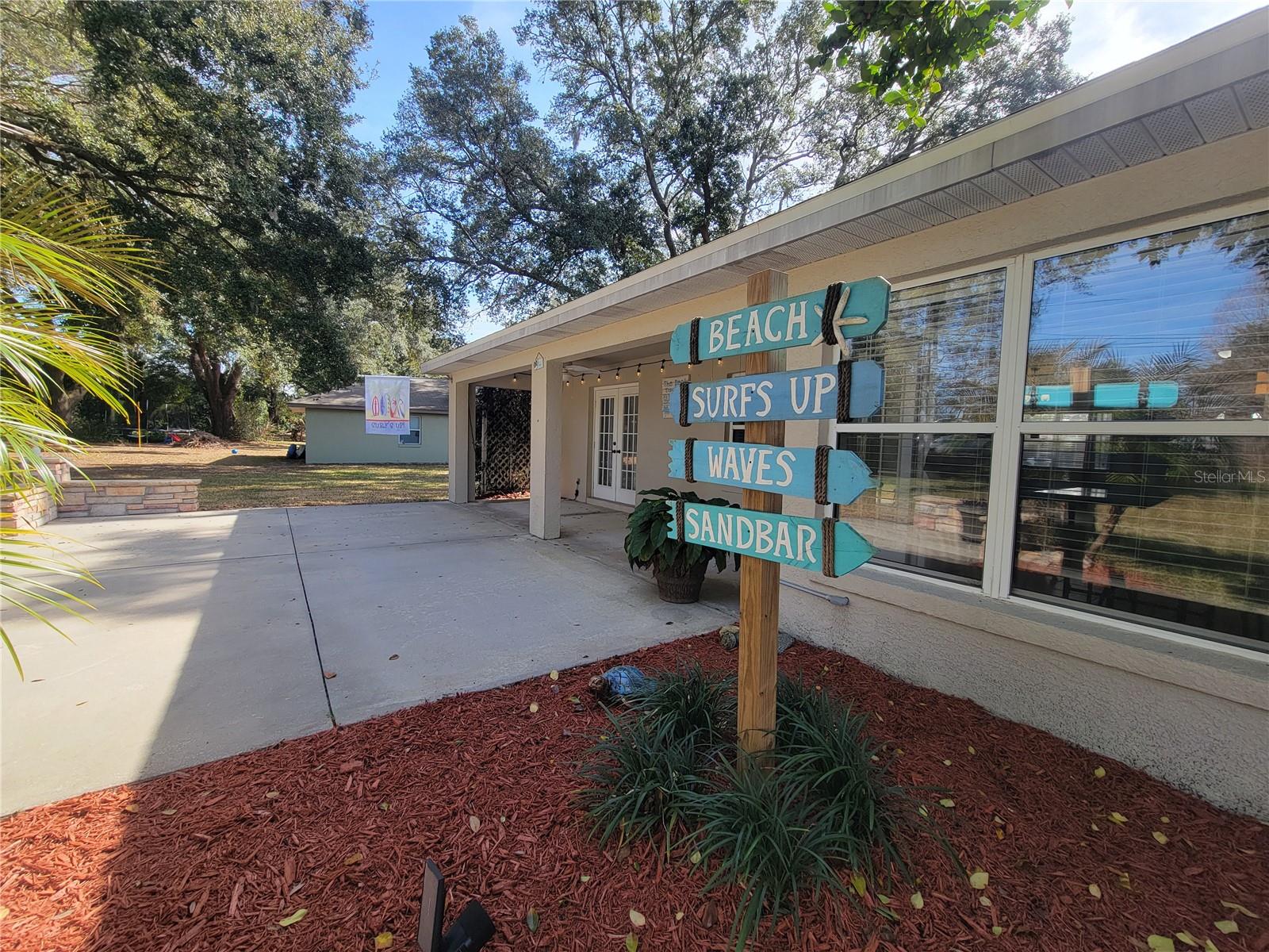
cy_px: 476
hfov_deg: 106.2
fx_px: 477
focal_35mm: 13
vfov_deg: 89.9
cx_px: 634
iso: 50
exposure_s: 1/395
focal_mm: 2.2
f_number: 2.2
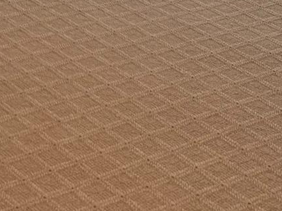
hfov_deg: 15.2
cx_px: -66
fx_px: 1018
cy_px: -290
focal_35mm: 125
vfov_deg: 10.3
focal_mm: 5.7
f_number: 1.5
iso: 125
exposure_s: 1/120
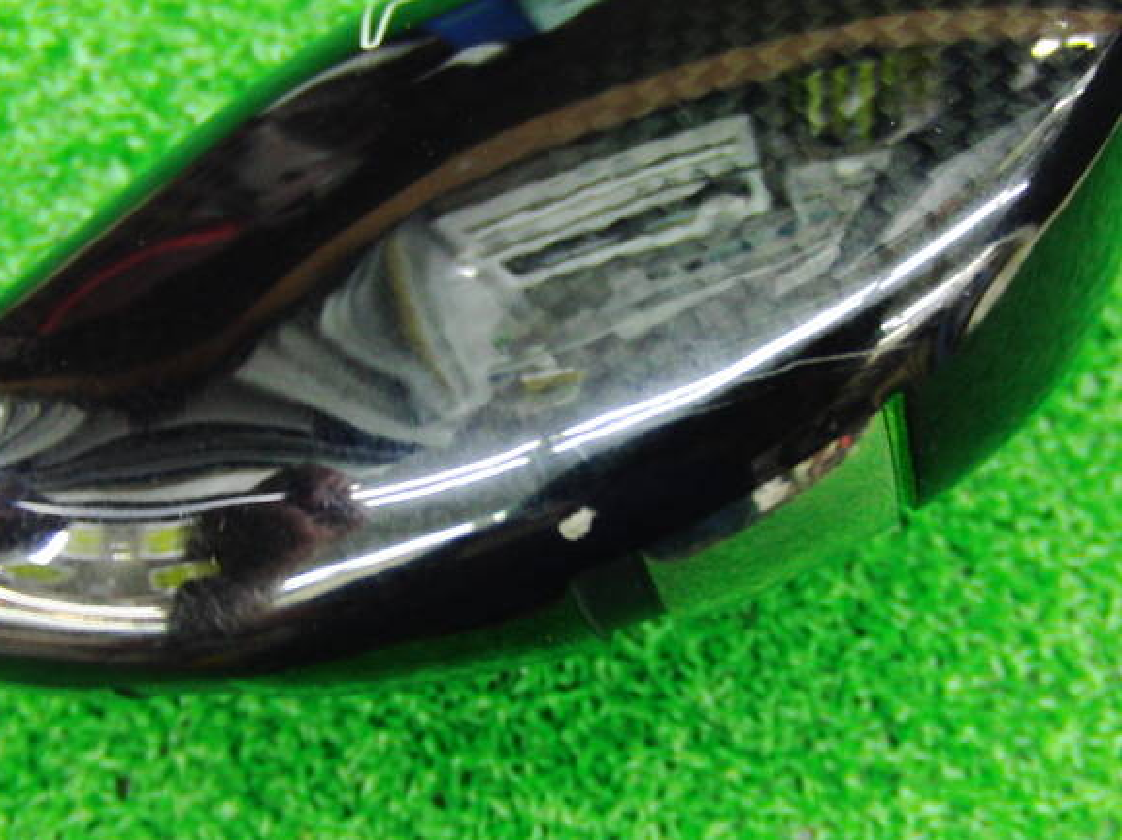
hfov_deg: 45.8
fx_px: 1328
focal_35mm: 41
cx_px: 596
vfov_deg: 35.1
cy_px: 464
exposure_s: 1/13
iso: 400
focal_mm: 6.42
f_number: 3.6
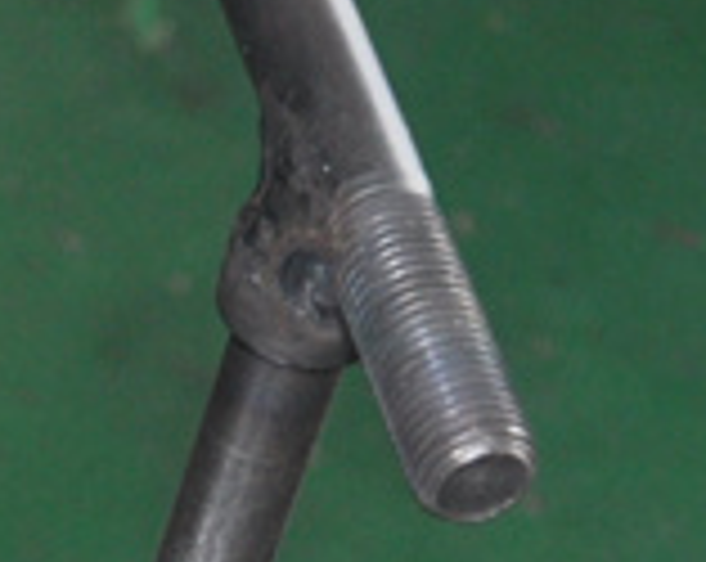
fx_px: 4964
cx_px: -1007
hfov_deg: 7.6
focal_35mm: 238
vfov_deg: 6.2
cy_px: 1331
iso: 400
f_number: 3.8
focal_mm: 22
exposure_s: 1/60
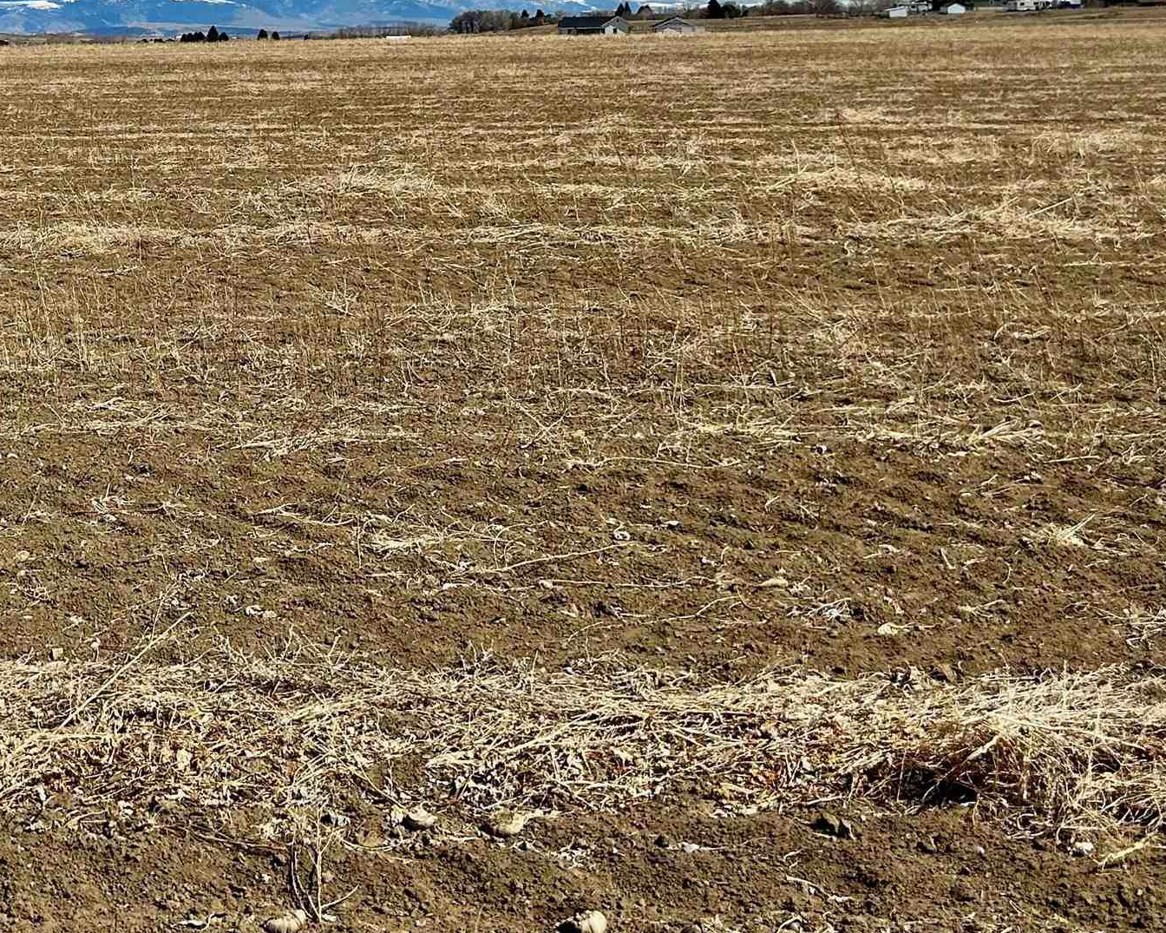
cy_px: 54
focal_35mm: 58
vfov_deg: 25.2
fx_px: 2001
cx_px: 128
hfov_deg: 31.1
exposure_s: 1/10309
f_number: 1.5
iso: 50
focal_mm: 5.7
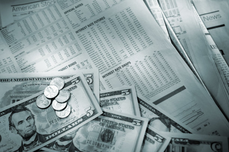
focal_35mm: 52
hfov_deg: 37.9
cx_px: 114
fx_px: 333
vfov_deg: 25.7
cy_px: 76
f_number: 2.8
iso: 100
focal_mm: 35
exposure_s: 1/250
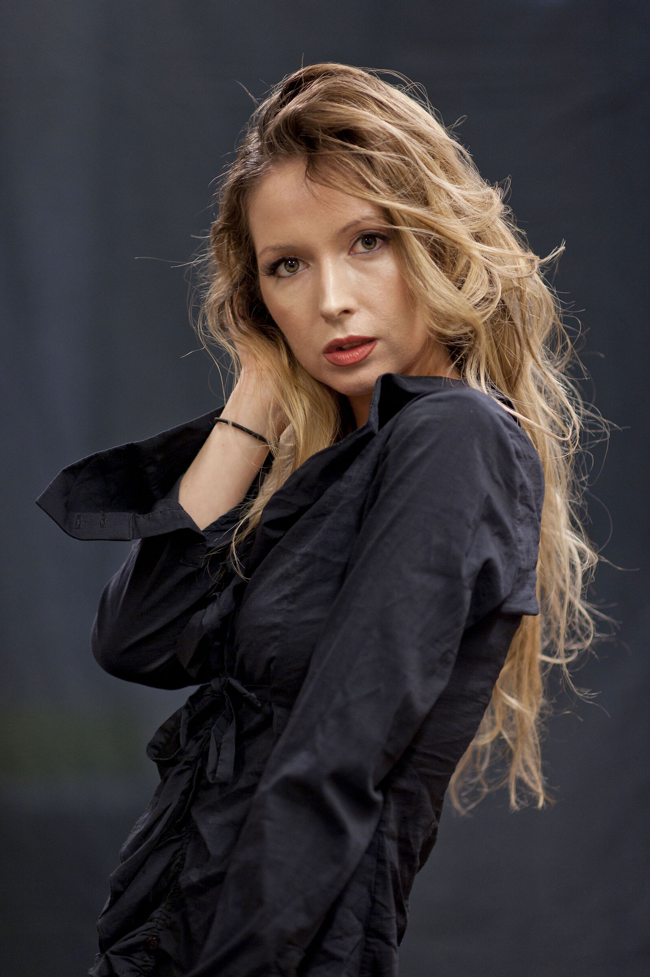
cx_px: 325
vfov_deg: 15.2
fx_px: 3661
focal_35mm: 135
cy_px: 488
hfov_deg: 10.1
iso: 1600
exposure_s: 1/125
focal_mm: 135
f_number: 2
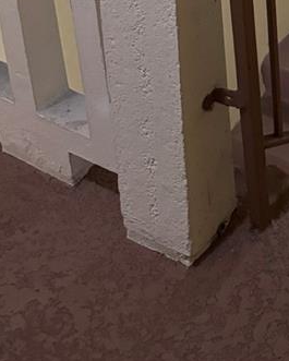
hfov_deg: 16.8
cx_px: 401
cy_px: -192
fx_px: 908
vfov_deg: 19.4
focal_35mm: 85
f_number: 1.78
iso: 800
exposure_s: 1/30
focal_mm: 6.76
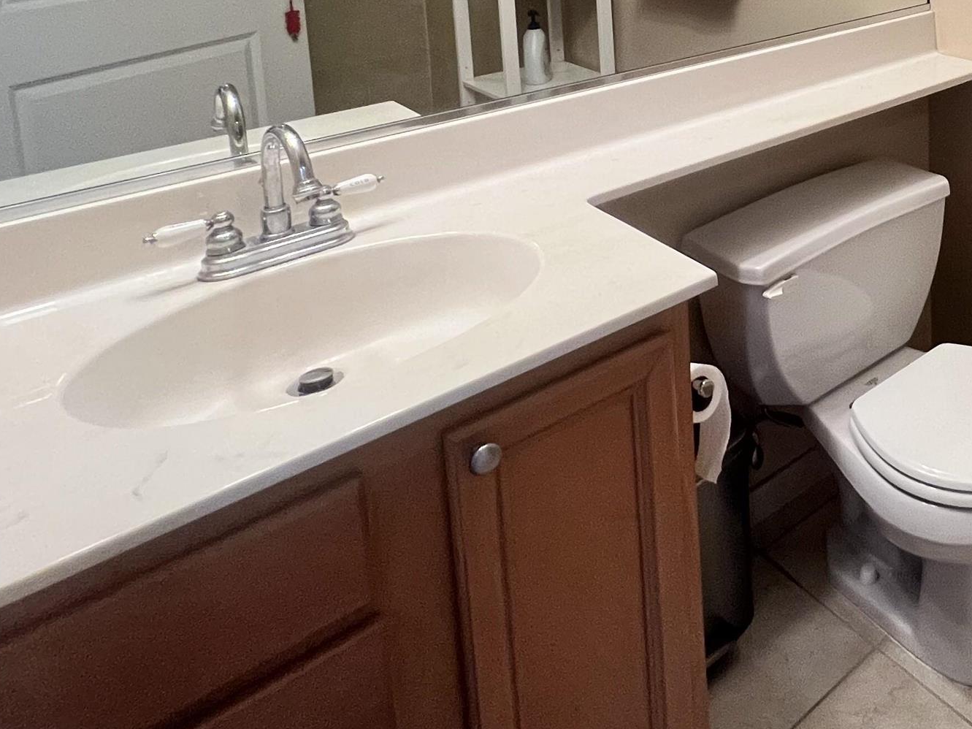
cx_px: 1018
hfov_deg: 47.3
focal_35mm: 30
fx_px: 842
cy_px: -48
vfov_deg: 39.4
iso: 400
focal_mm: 1.57
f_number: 1.8
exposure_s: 1/60
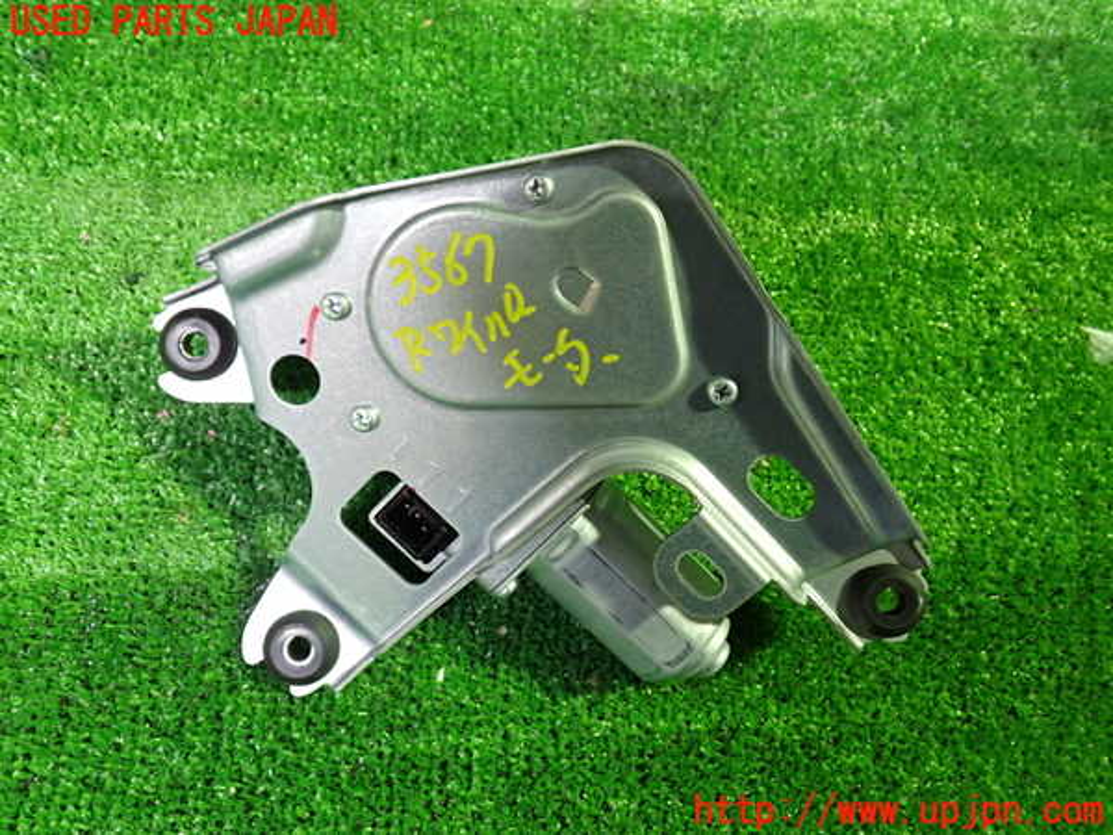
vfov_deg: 46.8
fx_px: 965
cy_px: 418
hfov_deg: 60.0
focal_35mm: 30
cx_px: 556
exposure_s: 1/30
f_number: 2.3
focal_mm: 5.4
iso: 640
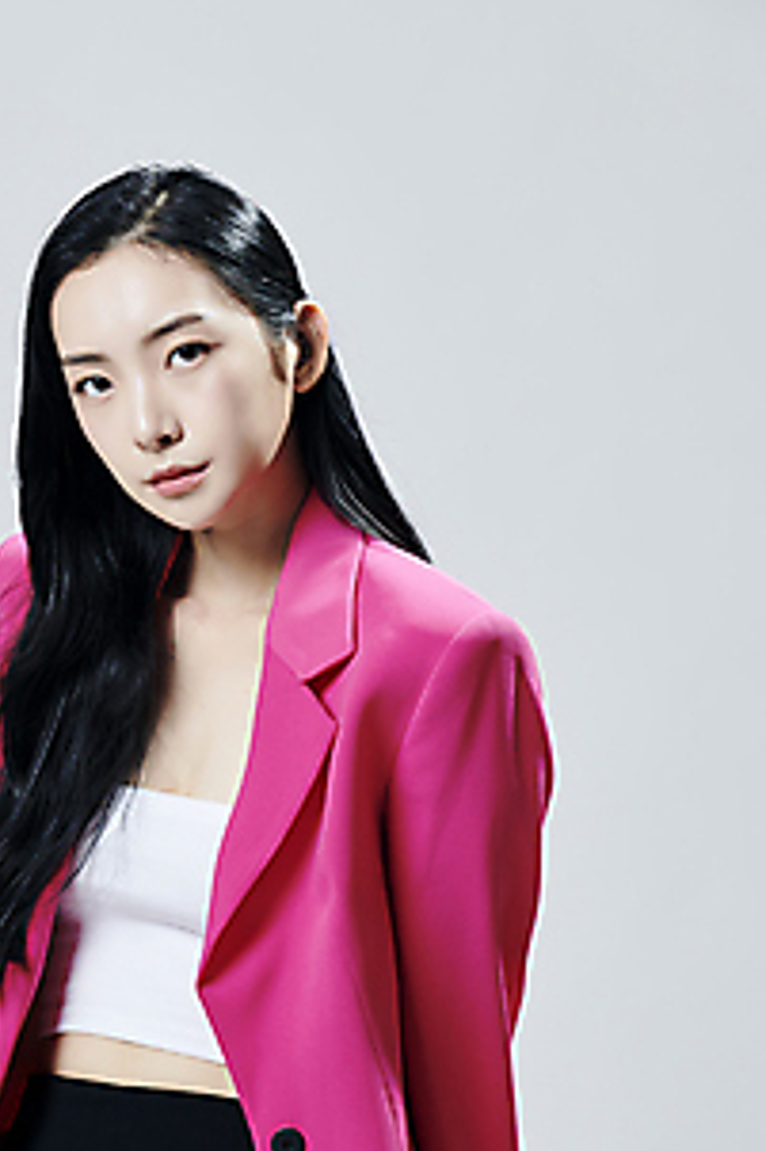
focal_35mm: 179
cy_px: 747
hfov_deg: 7.7
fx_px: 5719
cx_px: 330
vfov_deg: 11.5
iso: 200
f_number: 8
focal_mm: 135
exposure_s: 1/125
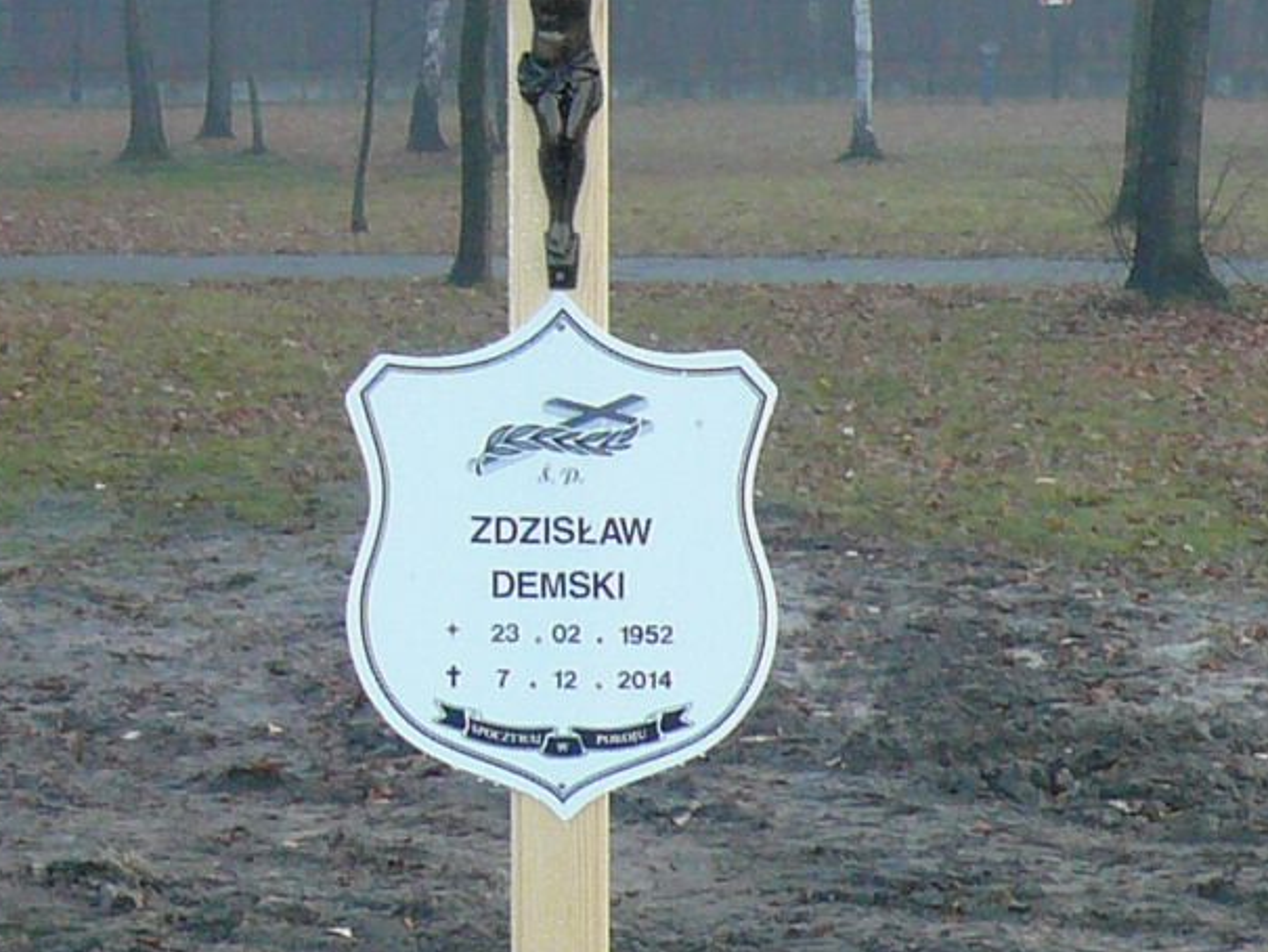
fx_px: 4360
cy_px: 250
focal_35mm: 119
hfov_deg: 16.5
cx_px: 673
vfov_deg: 12.4
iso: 100
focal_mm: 4.9
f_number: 2.9
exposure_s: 1/40
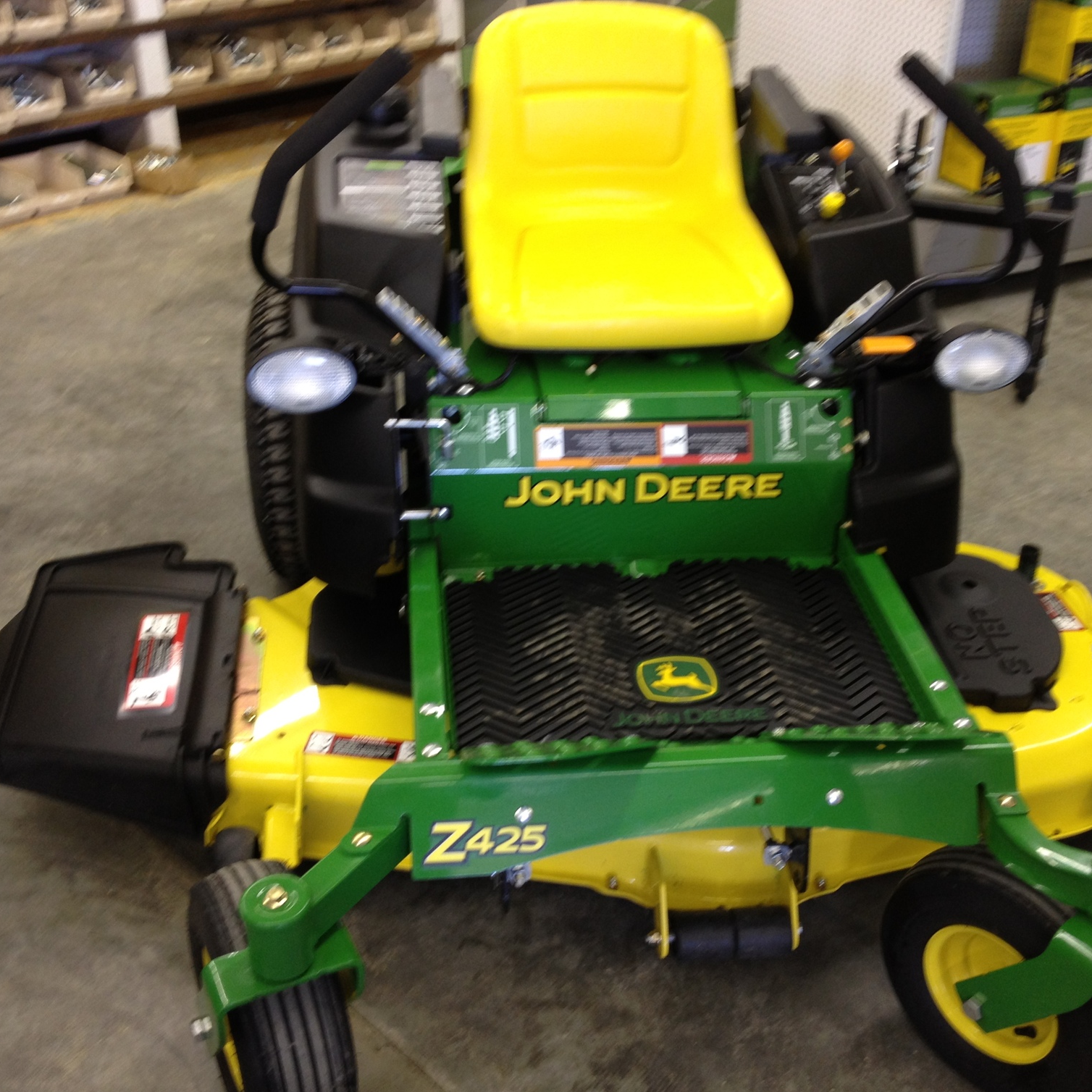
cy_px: 555
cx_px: 589
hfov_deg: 40.0
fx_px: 1499
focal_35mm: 42
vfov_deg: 40.0
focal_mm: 4.28
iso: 100
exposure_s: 1/20
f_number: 2.4
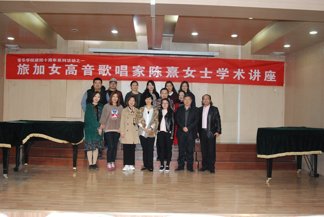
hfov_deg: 53.1
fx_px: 324
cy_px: 108
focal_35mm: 36
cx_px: 162
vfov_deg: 37.0
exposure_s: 1/60
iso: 1600
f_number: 5.6
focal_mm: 24
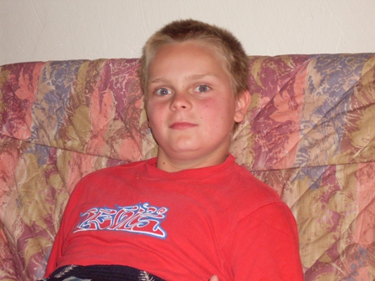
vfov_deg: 13.0
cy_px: 140
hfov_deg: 17.3
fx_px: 1235
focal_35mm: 114
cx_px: 188
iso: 240
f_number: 5.2
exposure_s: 1/60
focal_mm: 18.9
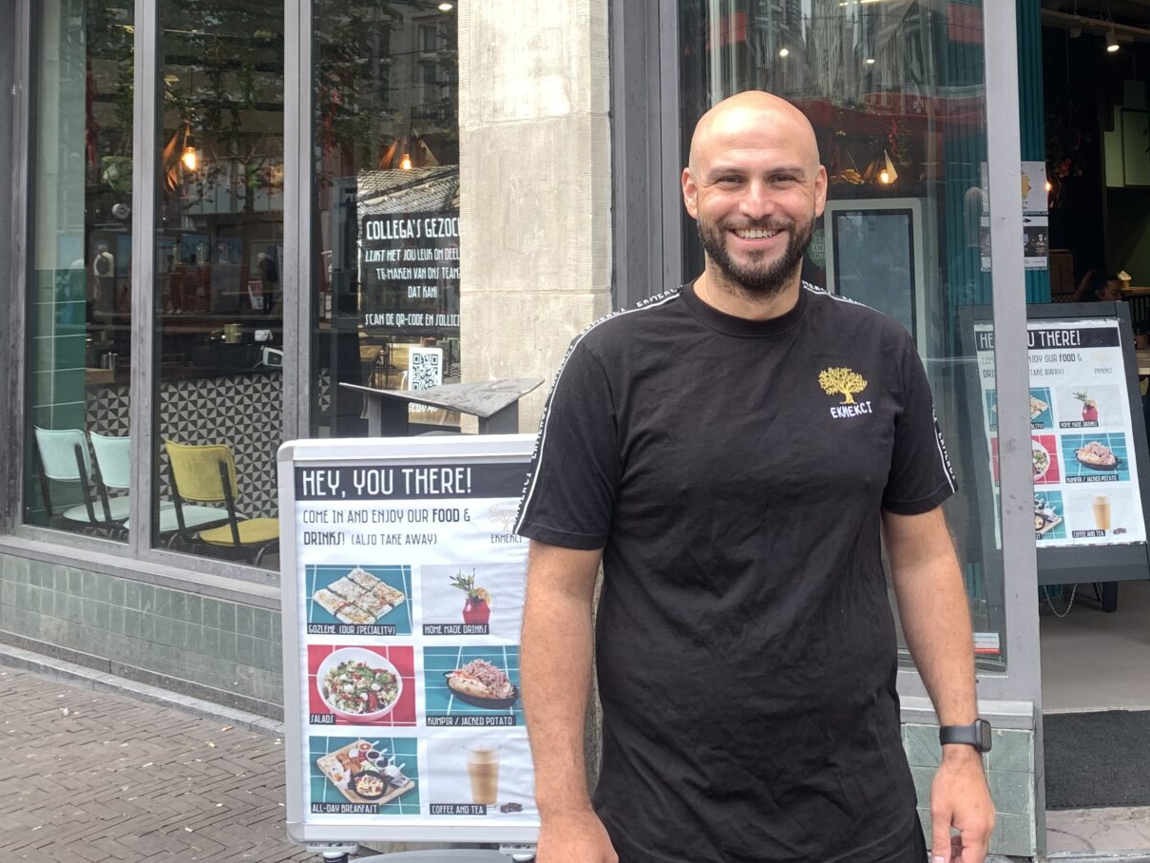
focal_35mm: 44
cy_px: 139
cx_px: 809
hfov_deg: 42.1
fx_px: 1462
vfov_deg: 31.8
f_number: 1.8
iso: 25
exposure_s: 1/123
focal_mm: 4.25
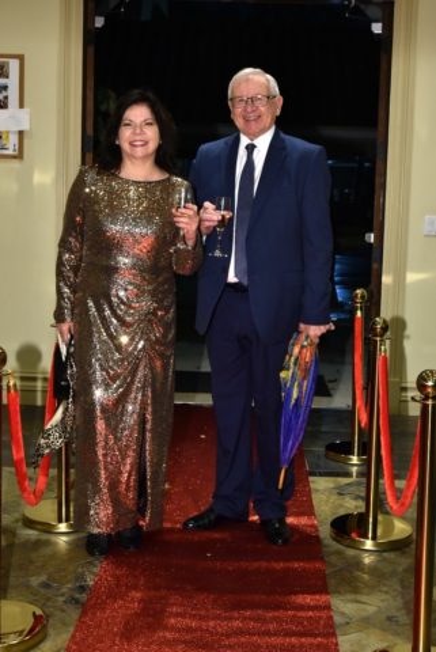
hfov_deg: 29.3
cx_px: 218
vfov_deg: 42.7
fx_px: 834
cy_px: 326
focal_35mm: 46
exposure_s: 1/60
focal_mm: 46
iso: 1600
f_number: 6.3
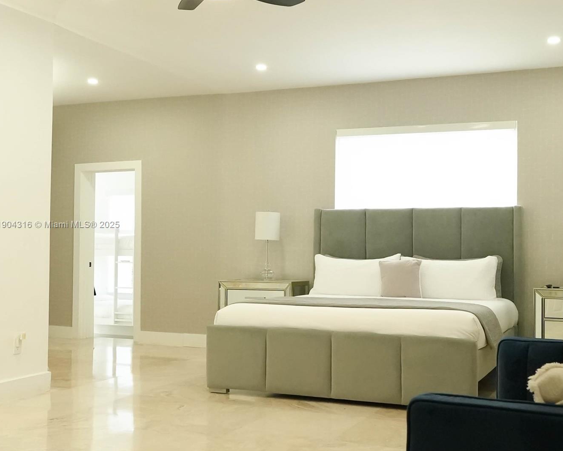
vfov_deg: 35.7
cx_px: 323
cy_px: 225
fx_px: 700
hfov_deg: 43.7
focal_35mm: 42
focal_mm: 25
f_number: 5
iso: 12800
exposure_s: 1/100
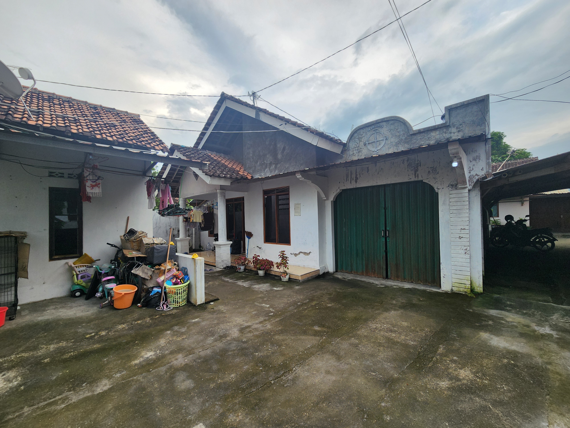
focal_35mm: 13
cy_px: 214
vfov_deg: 89.9
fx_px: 214
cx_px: 285
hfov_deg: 106.2
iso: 50
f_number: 2.2
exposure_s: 1/616
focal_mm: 2.2
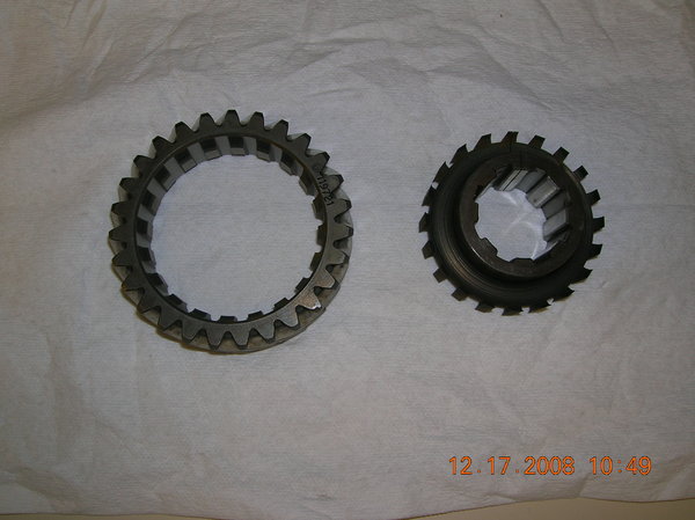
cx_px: 348
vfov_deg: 41.7
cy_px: 260
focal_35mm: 34
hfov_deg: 54.0
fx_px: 682
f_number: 4.9
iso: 50
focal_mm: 5.7
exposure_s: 1/60.1
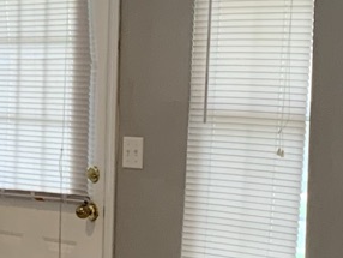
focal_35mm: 186
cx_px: -234
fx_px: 1845
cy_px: 269
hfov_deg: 10.1
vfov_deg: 8.0
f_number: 1.8
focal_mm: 4.25
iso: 125
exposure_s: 1/60
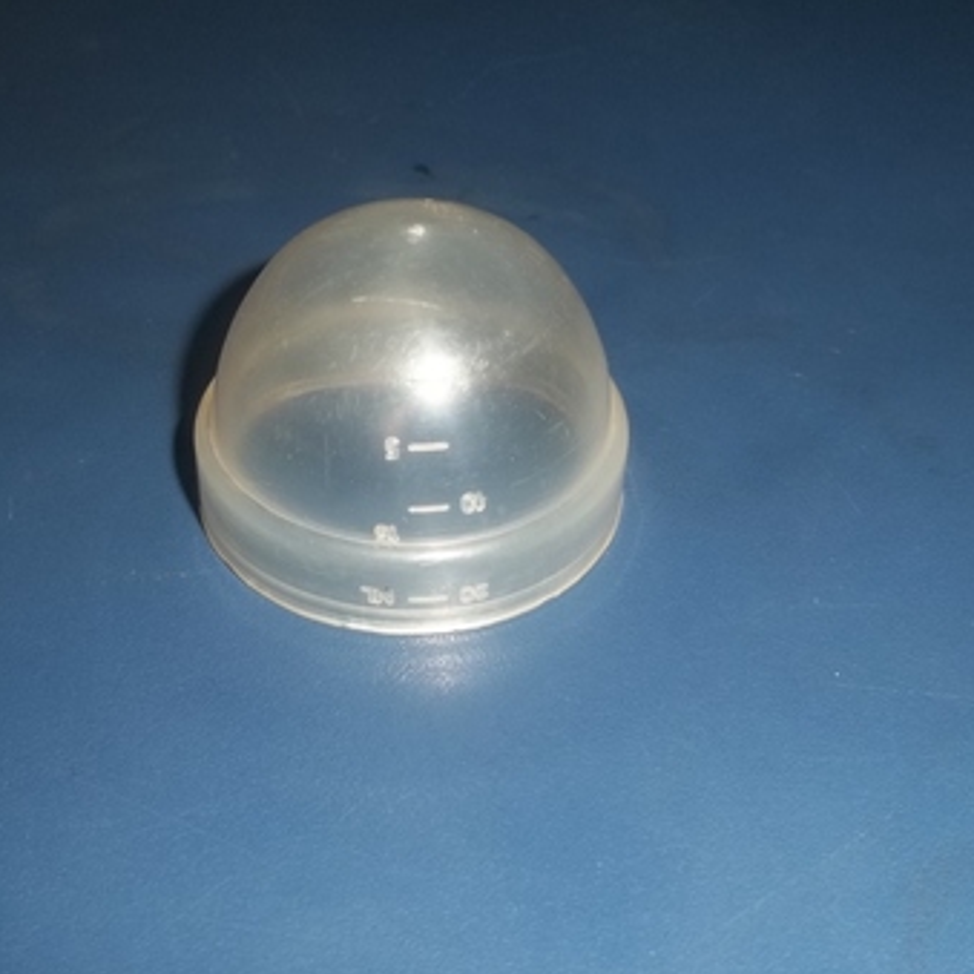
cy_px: 524
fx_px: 1496
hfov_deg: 36.0
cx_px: 425
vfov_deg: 36.0
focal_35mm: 47
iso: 64
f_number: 3.1
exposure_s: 1/30
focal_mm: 6.5
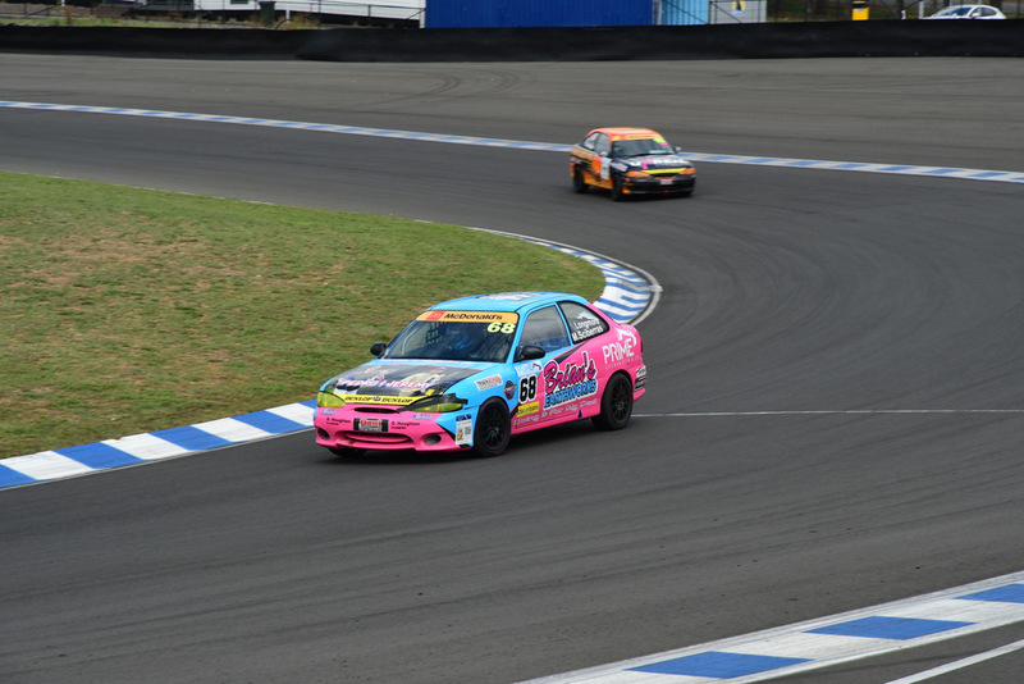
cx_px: 512
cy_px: 342
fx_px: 3414
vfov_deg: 11.4
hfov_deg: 17.1
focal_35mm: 120
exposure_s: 1/400
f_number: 8
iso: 200
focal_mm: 80
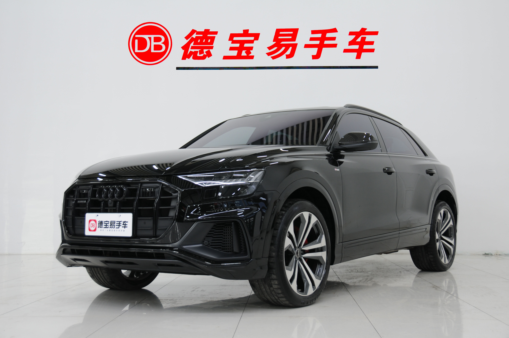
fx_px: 657
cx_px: 254
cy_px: 169
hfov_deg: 42.4
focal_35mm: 46
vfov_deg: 28.9
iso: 200
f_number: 4
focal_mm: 31
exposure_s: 1/8
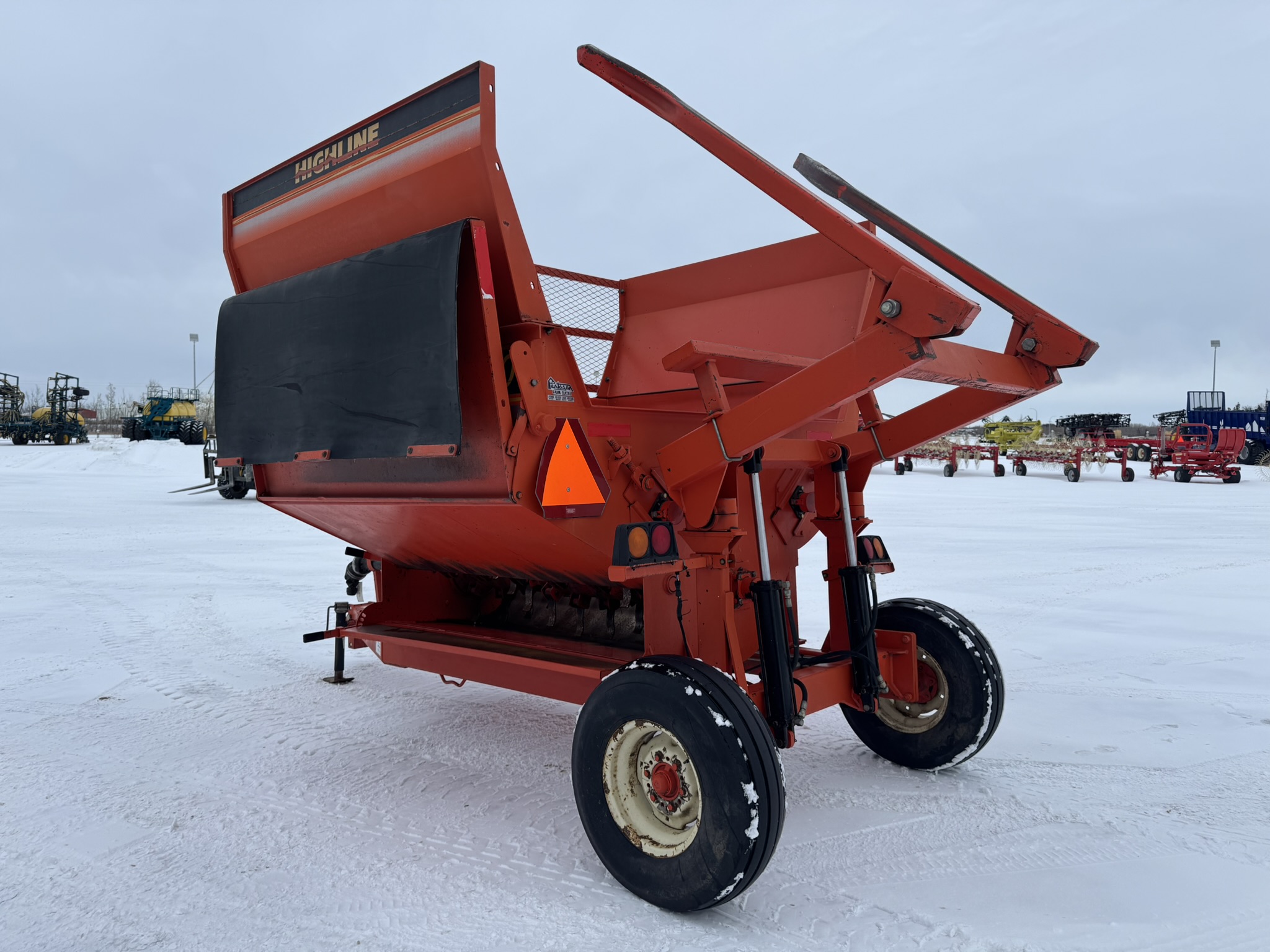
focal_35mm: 24
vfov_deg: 56.8
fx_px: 881
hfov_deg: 71.6
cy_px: 476
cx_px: 635
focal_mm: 6.76
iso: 80
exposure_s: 1/1042
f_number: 1.78
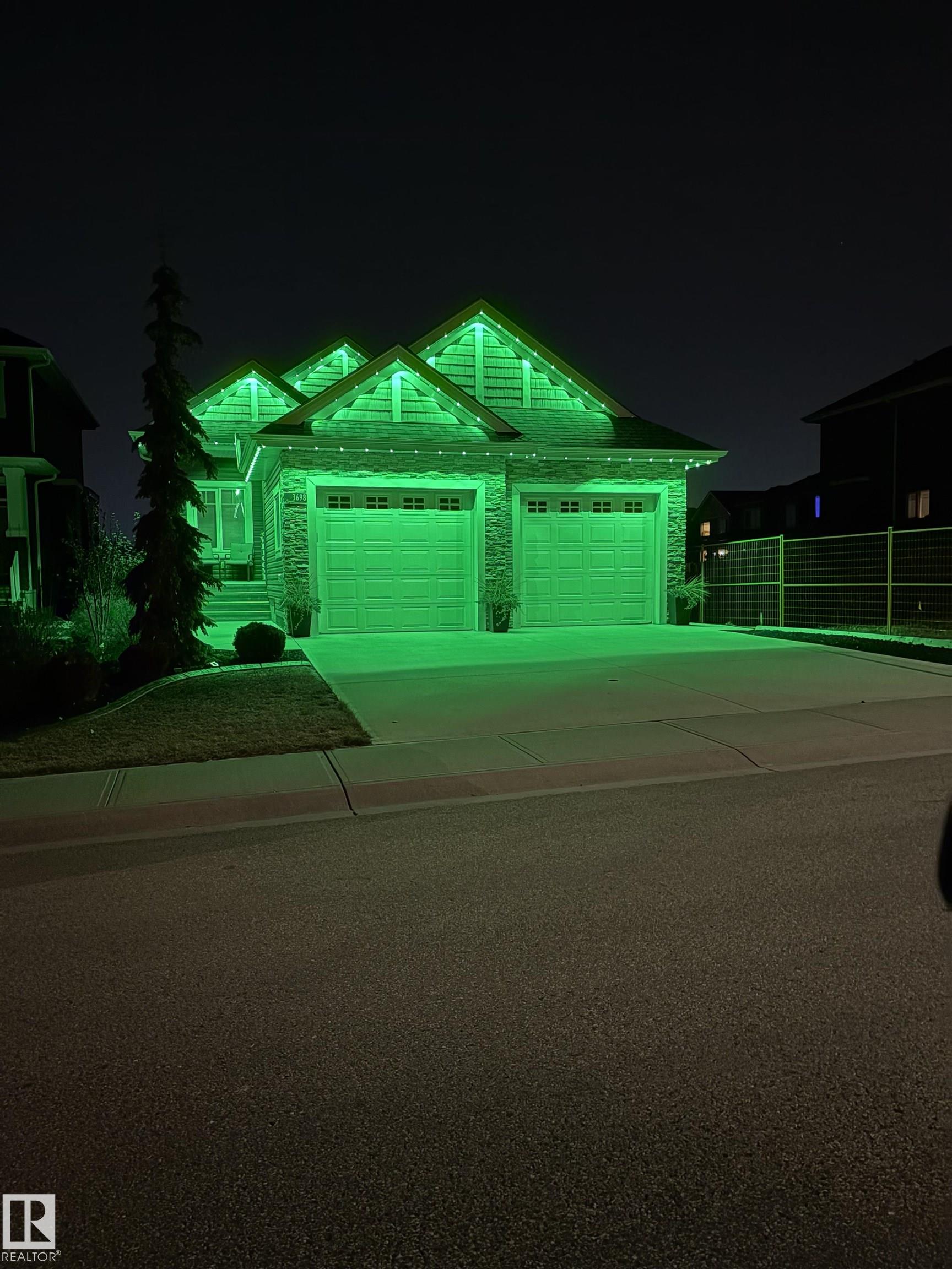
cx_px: 476
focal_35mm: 26
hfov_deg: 53.1
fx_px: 953
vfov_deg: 67.3
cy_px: 634
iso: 640
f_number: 1.6
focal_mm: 5.96
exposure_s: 1/11
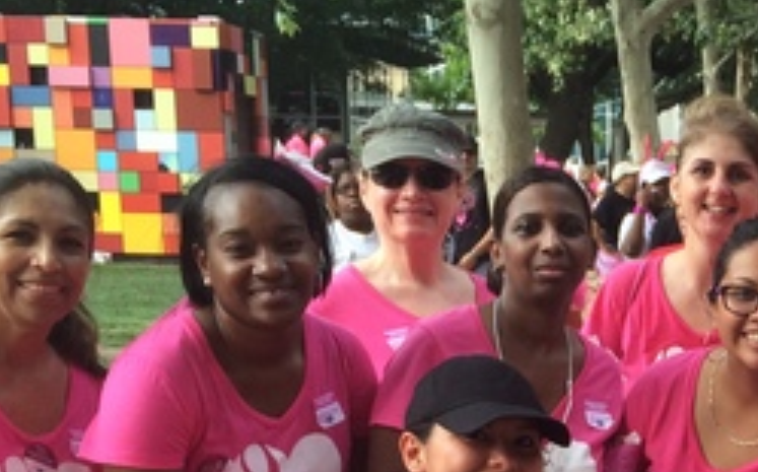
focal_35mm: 89
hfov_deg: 22.0
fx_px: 1836
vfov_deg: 14.1
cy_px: 615
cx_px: 846
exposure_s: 1/273
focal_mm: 4.15
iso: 32
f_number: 2.2
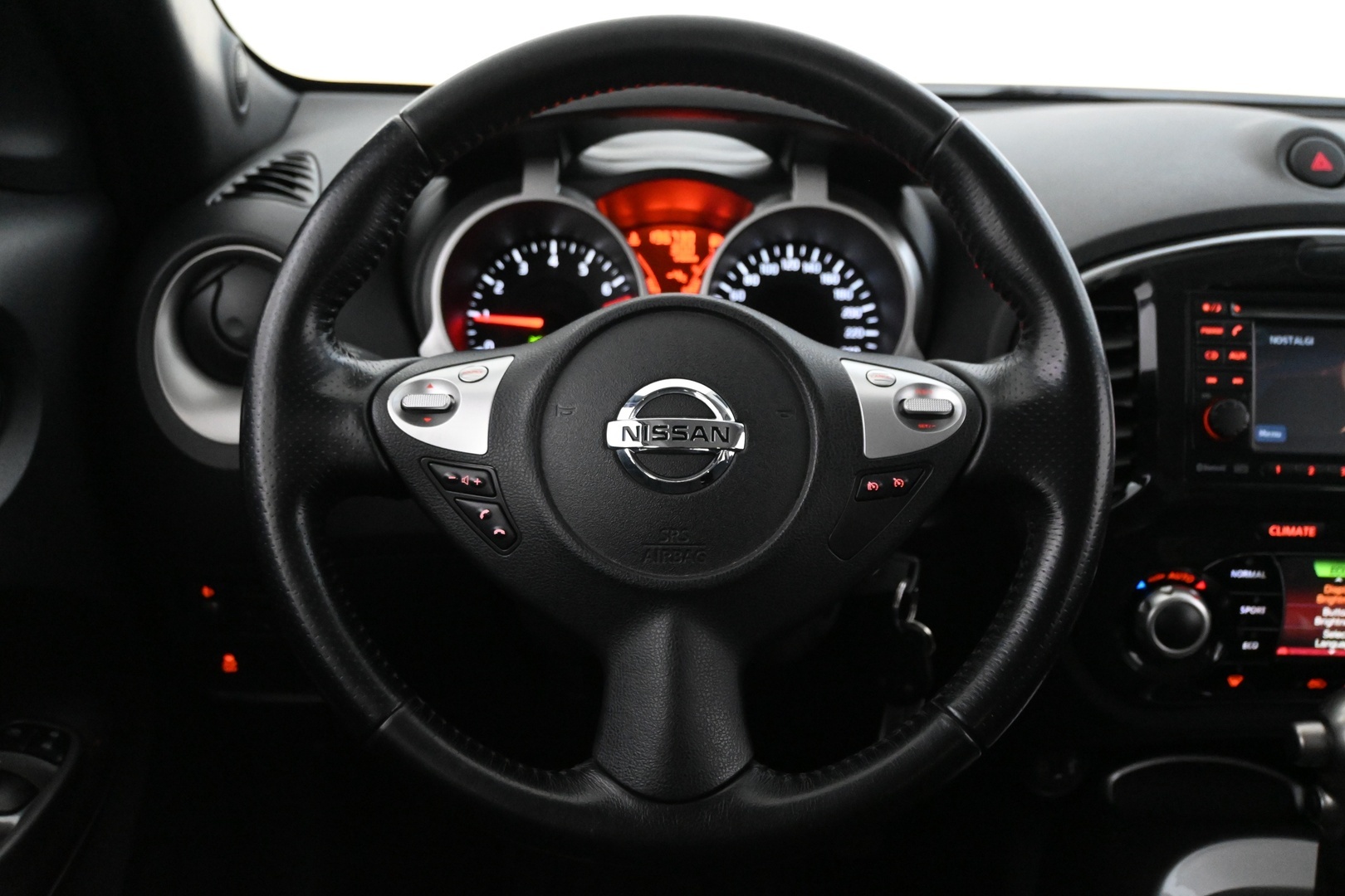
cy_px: 448
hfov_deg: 53.1
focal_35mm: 36
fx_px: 1345
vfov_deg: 36.9
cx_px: 672
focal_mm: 24
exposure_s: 1/40
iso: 6400
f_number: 4.2
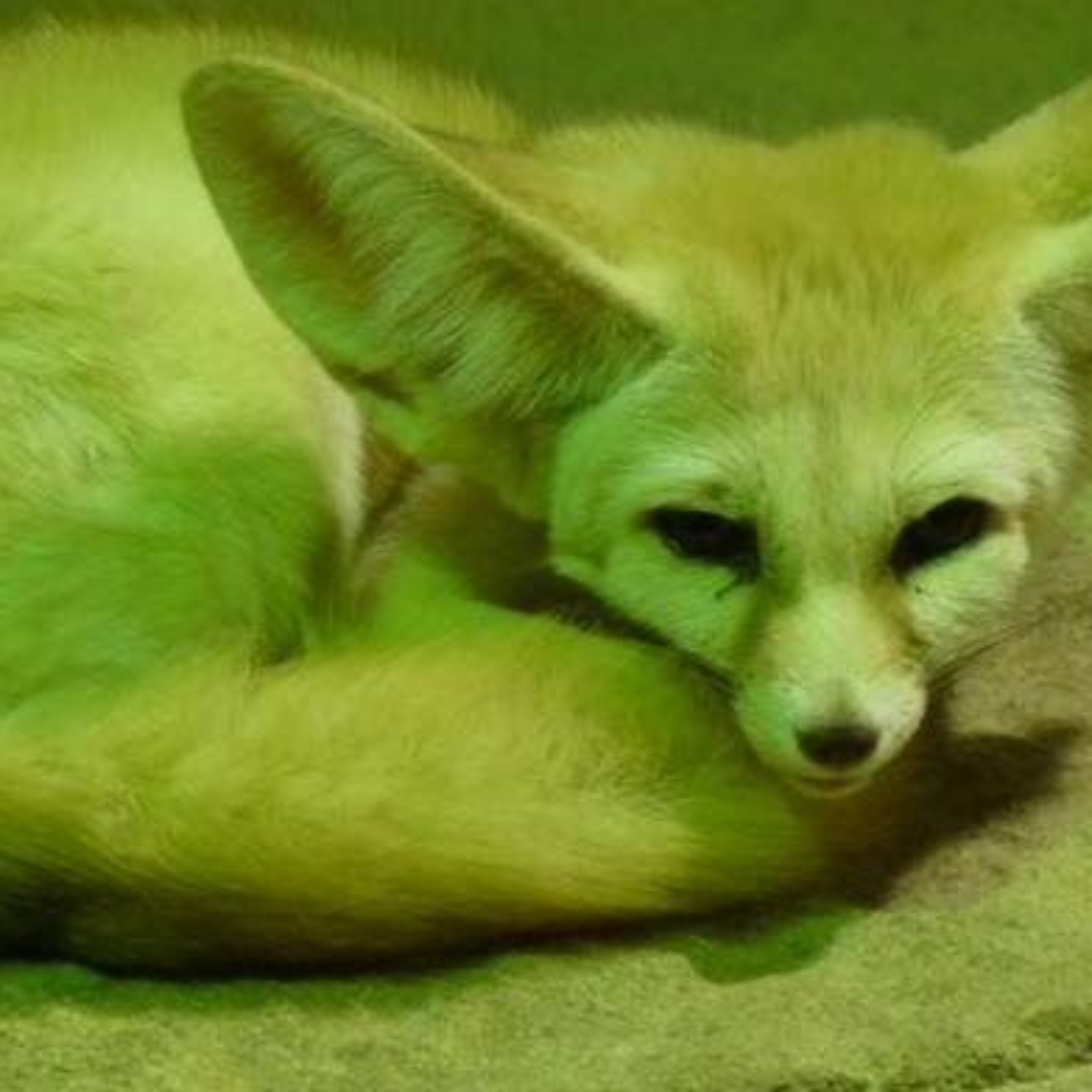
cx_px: 399
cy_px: 455
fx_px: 11885
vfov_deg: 5.3
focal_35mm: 333
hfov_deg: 5.3
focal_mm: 32.7
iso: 400
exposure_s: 1/40
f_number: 3.7
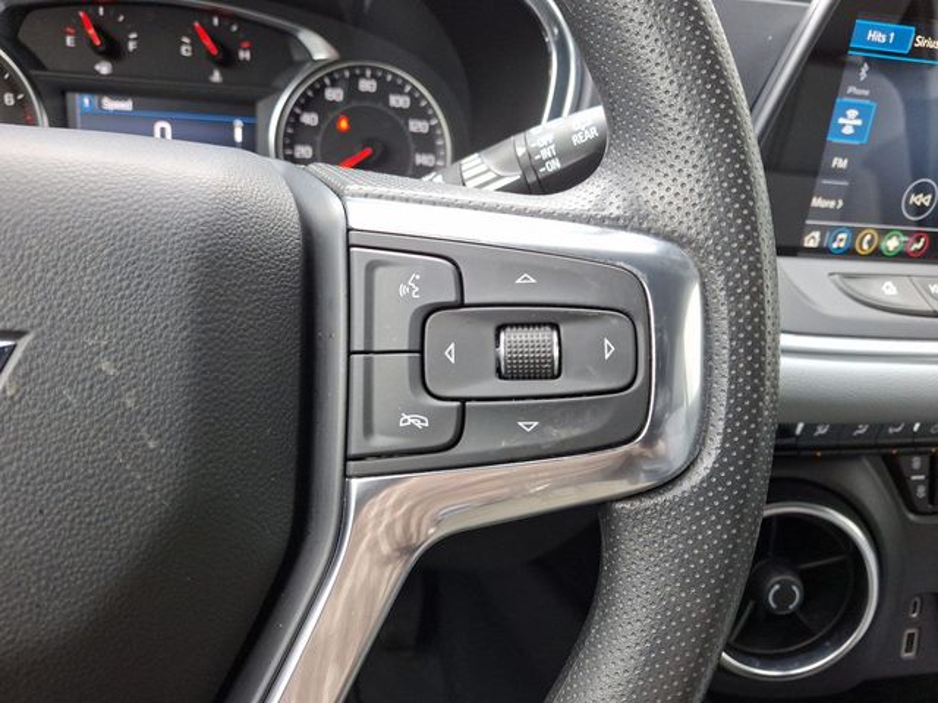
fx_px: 677
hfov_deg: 69.4
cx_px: 469
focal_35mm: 25
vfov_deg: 54.9
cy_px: 352
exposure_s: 1/100
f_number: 1.8
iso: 139
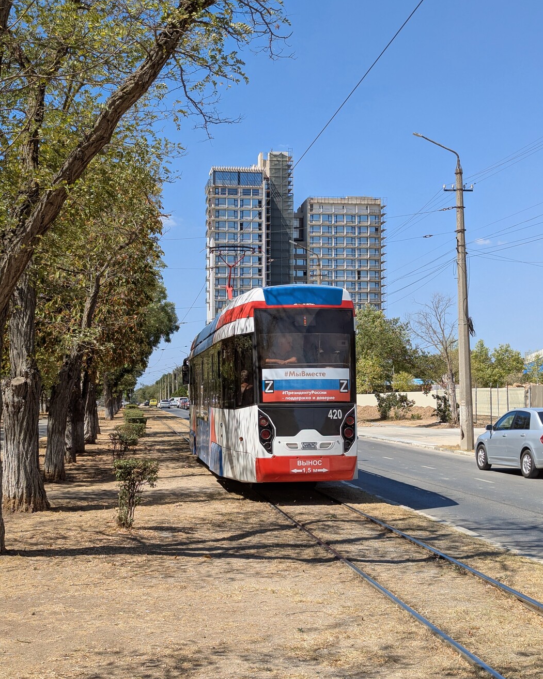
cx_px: 272
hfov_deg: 30.2
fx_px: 1005
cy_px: 335
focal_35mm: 50
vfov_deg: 37.3
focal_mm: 6.81
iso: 50
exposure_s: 1/1898
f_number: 1.85
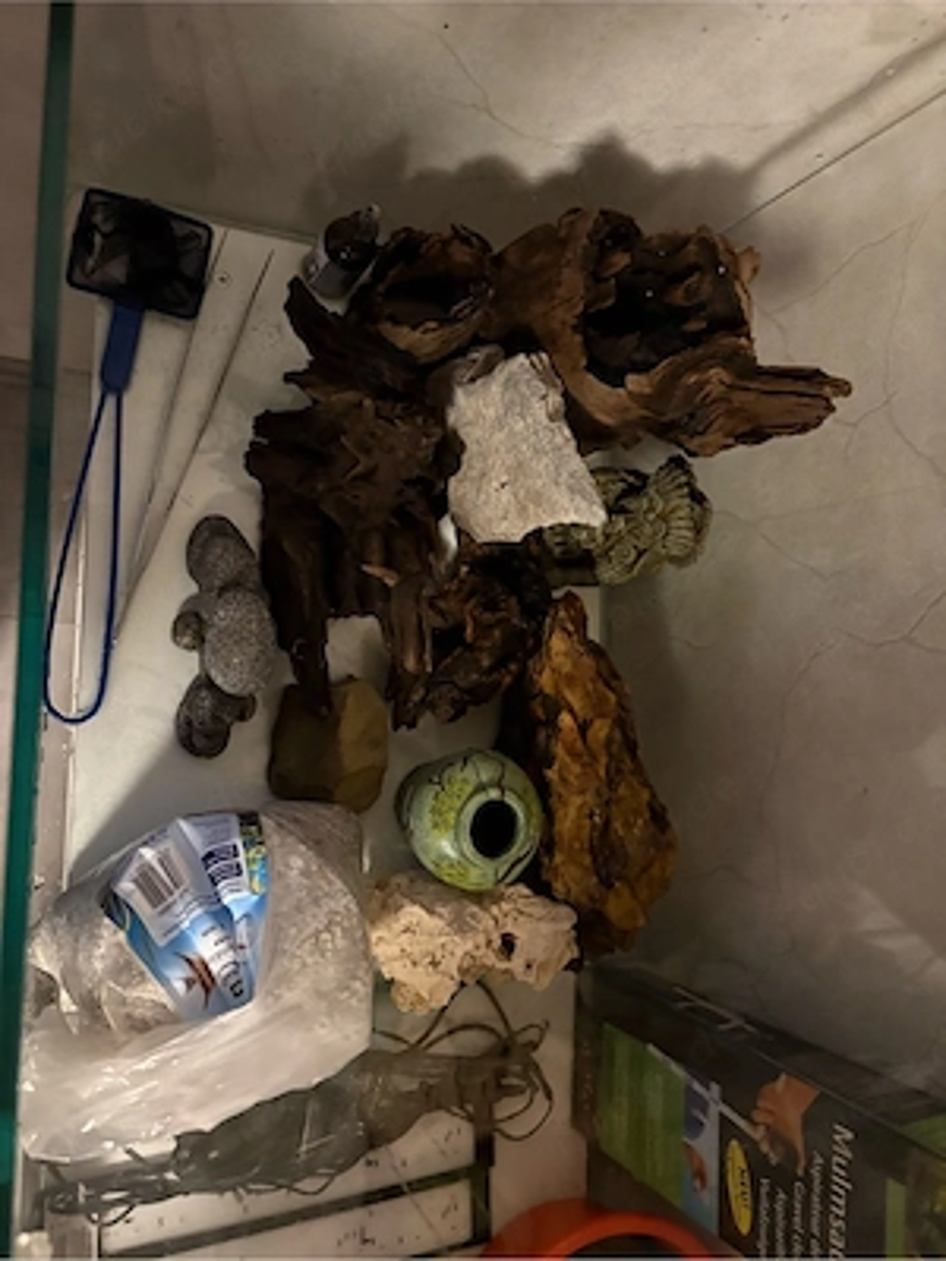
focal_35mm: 26
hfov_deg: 53.1
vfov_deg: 67.3
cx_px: 473
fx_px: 947
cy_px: 630
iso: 800
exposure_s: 1/25
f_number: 1.6
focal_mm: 5.96
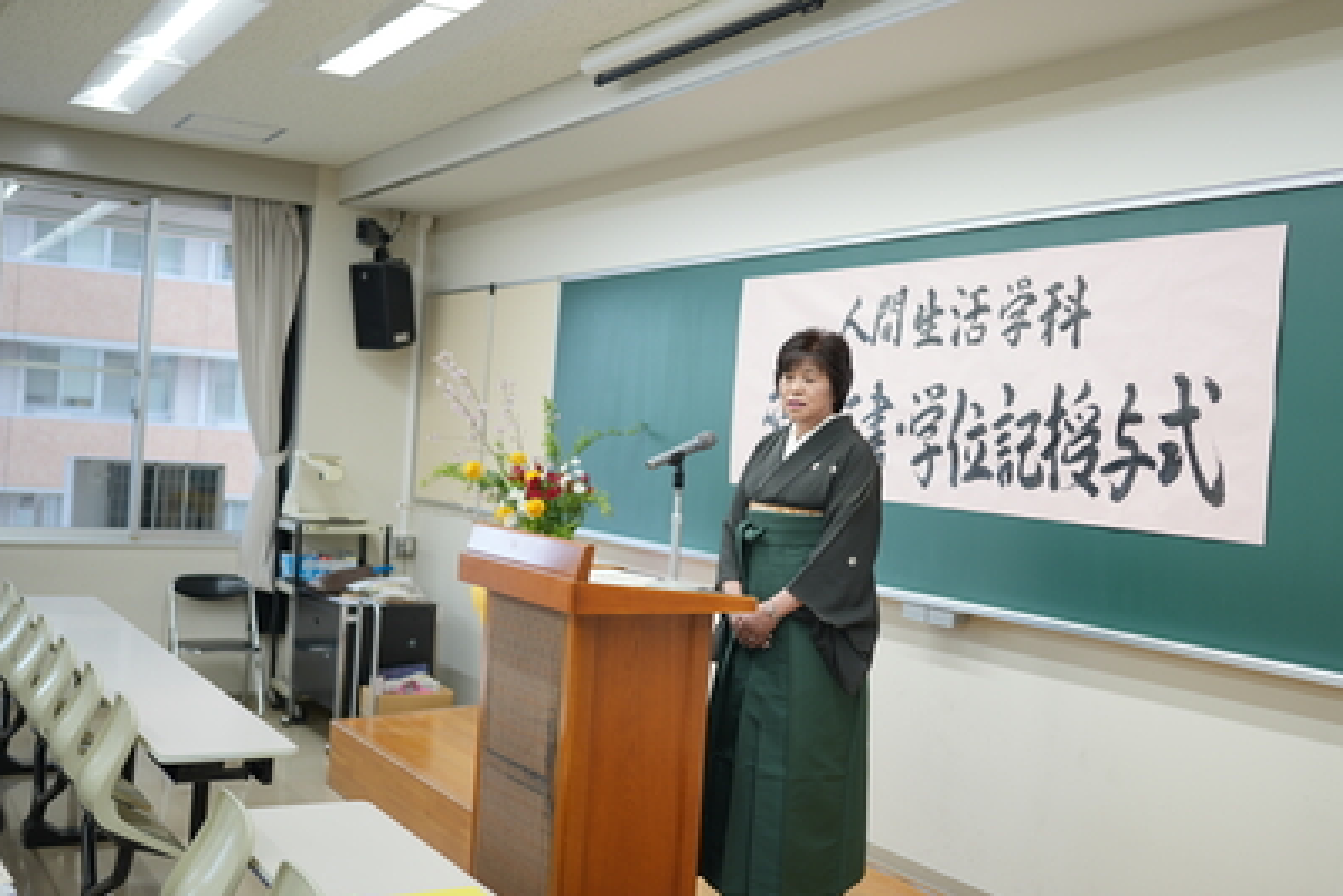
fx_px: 1567
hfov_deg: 46.2
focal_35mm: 42
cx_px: 782
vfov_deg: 31.9
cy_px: 453
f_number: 1.4
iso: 100
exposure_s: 1/160
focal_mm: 35
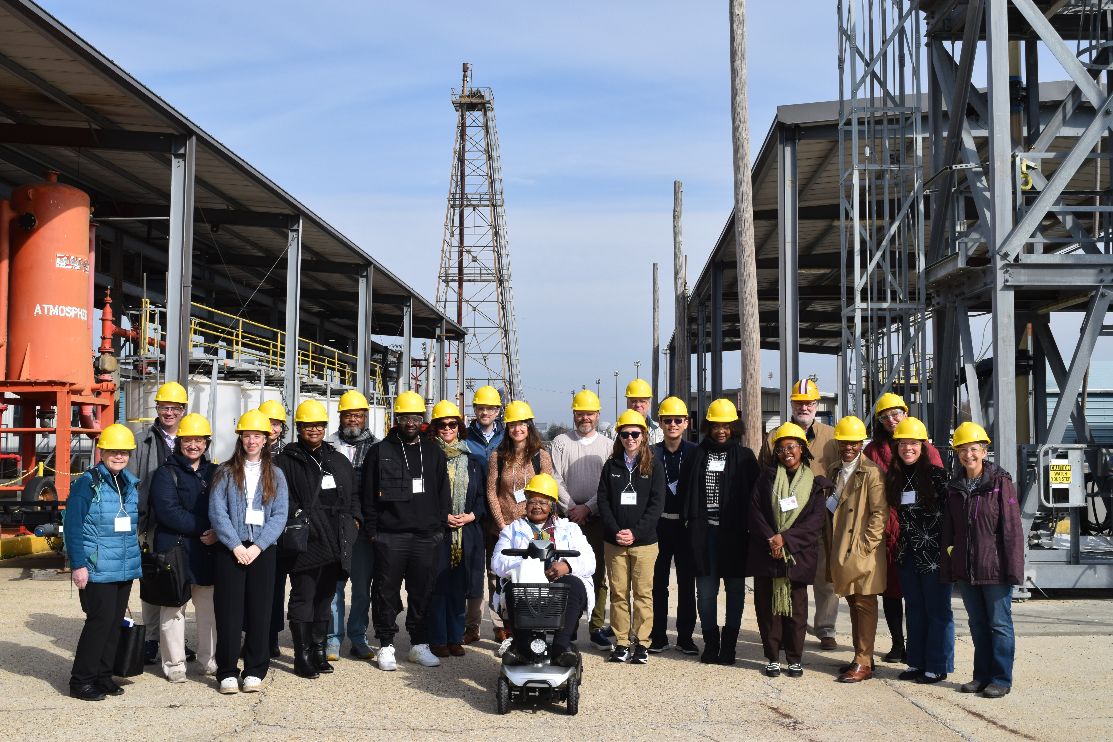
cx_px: 556
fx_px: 1206
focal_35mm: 39
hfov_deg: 49.6
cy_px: 371
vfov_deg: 34.2
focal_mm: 26
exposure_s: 1/400
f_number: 10
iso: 200
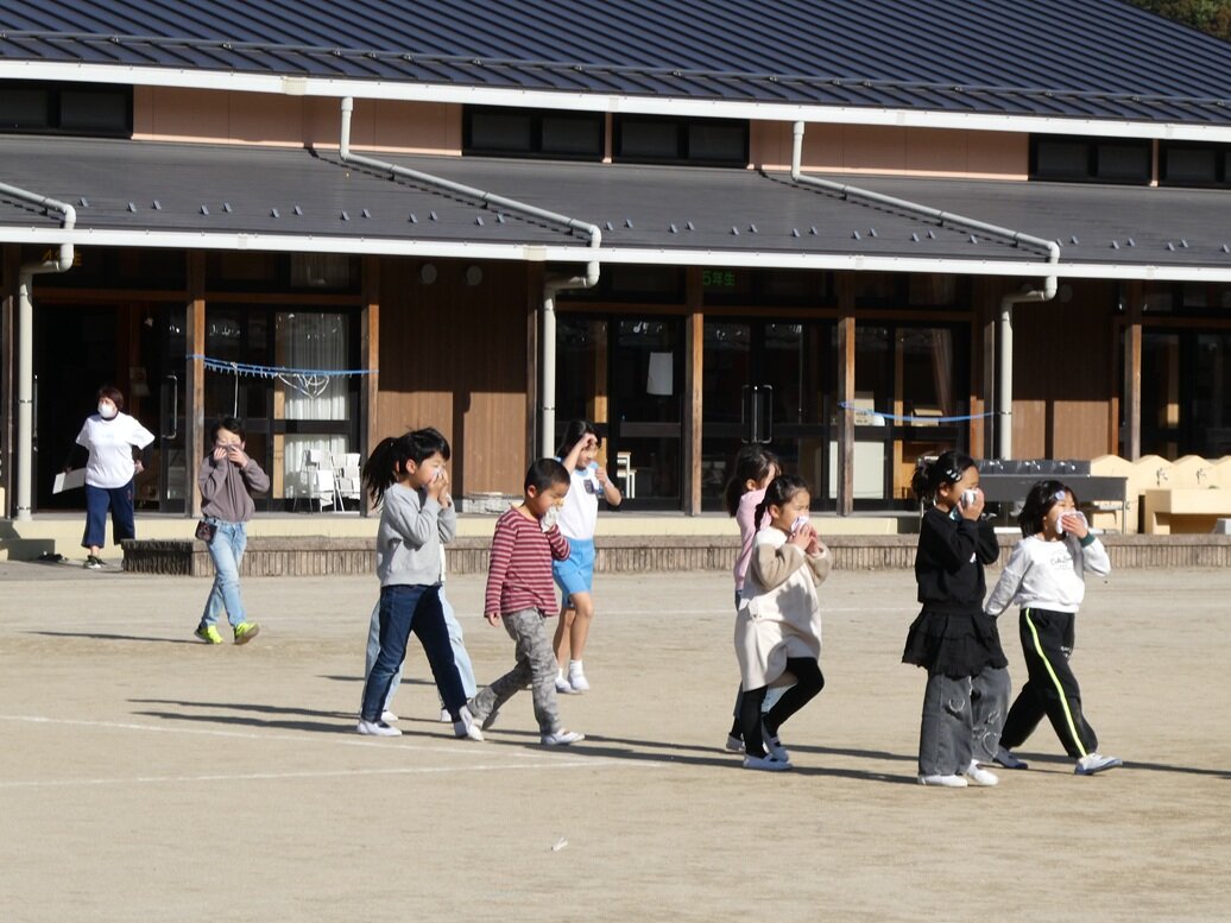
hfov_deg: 11.5
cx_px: 616
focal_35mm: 172
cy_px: 462
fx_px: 6117
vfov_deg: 8.6
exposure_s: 1/400
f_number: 5.6
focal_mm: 30.9
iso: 80
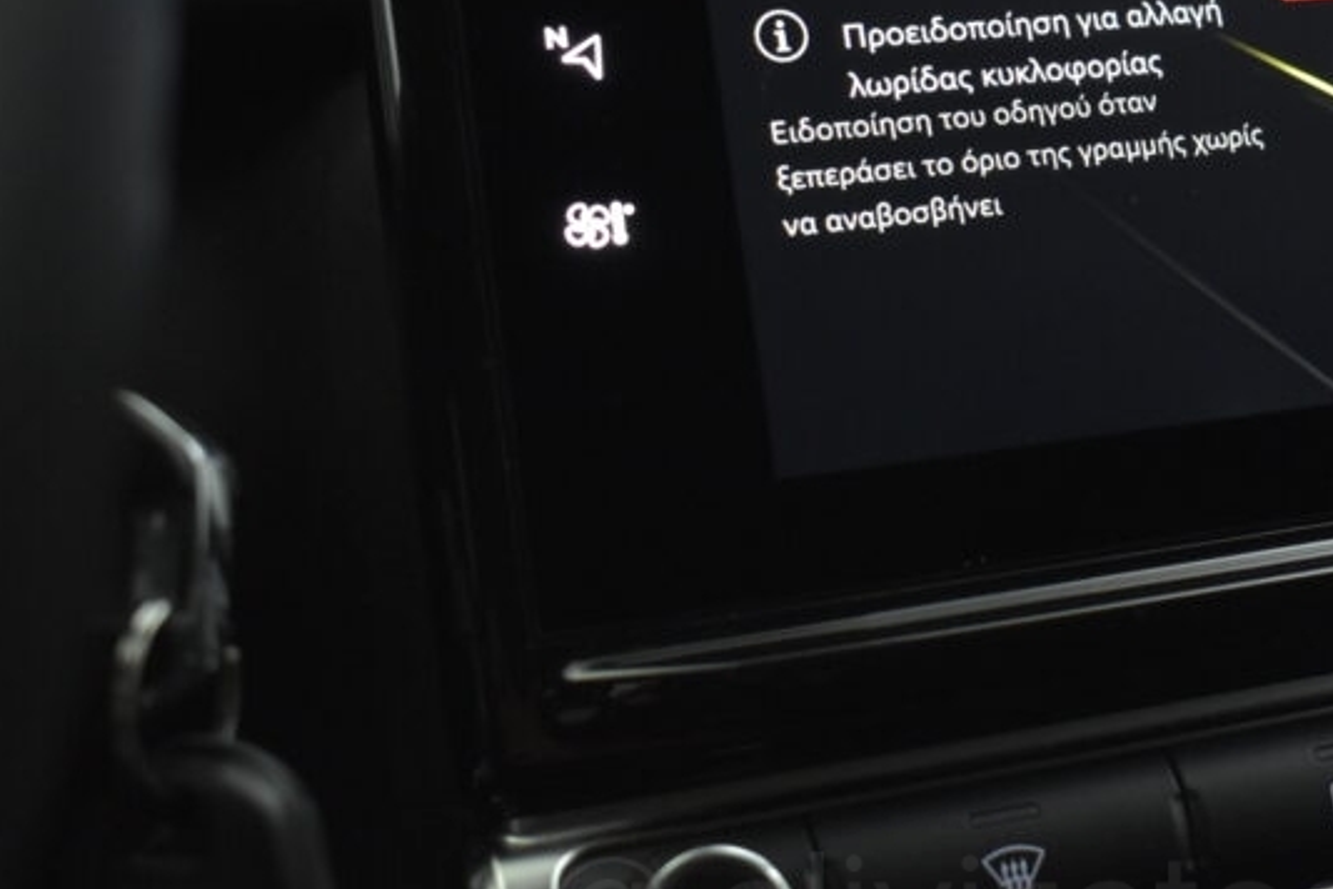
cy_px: 185
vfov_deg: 18.8
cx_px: 1221
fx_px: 2664
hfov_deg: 27.0
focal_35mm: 72
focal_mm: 25
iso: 1600
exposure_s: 1/125
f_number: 4
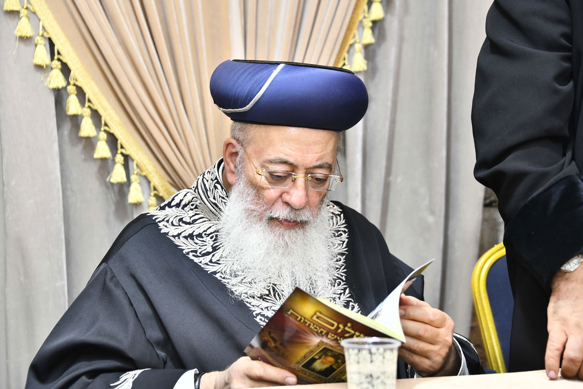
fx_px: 1376
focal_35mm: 85
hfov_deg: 23.9
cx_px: 292
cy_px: 194
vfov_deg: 16.1
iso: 1000
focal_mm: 85
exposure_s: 1/160
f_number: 5.6
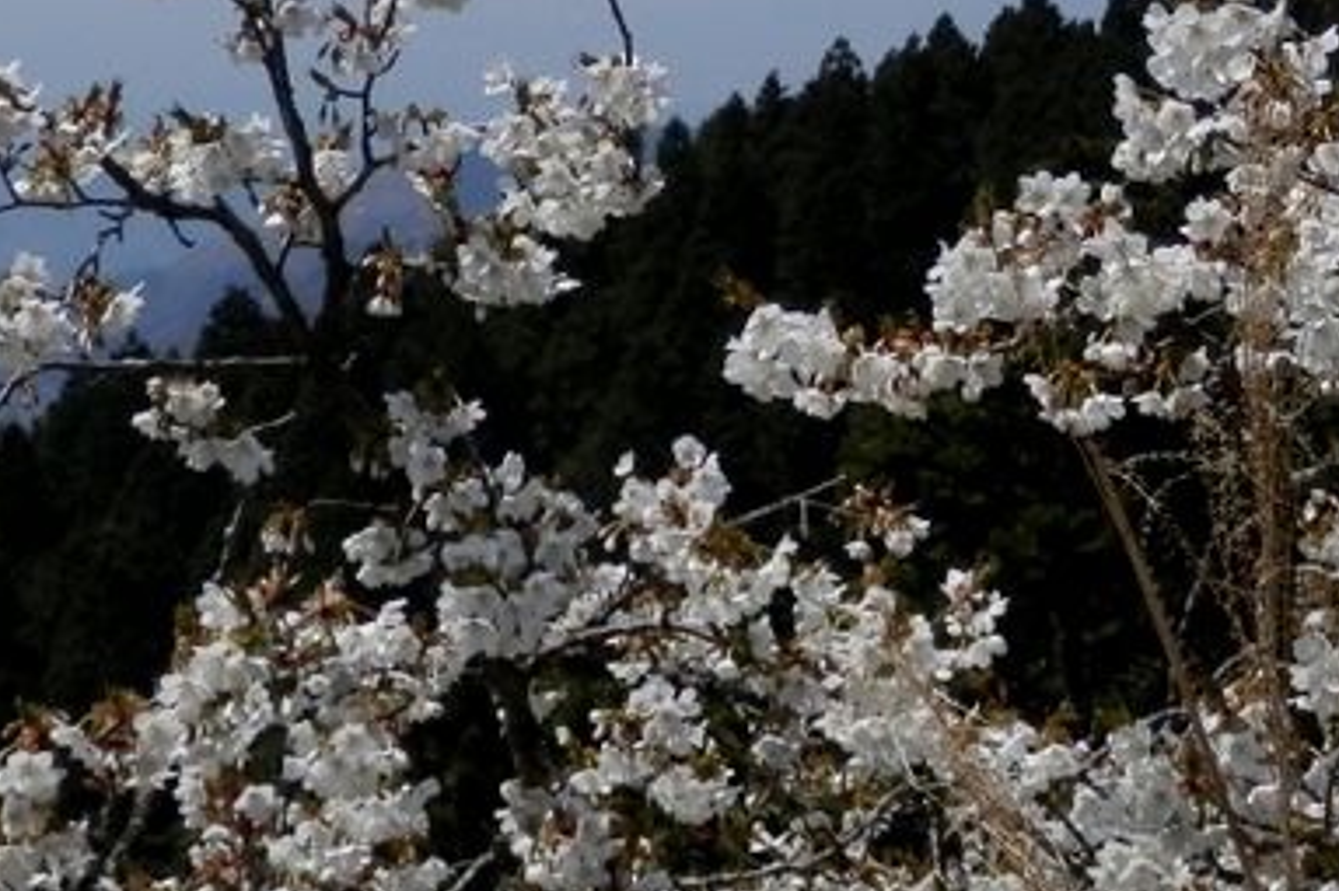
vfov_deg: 15.5
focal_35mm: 87
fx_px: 3234
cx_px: 542
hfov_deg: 23.4
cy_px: 124
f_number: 10.4
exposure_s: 1/200
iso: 80
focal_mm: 7.3
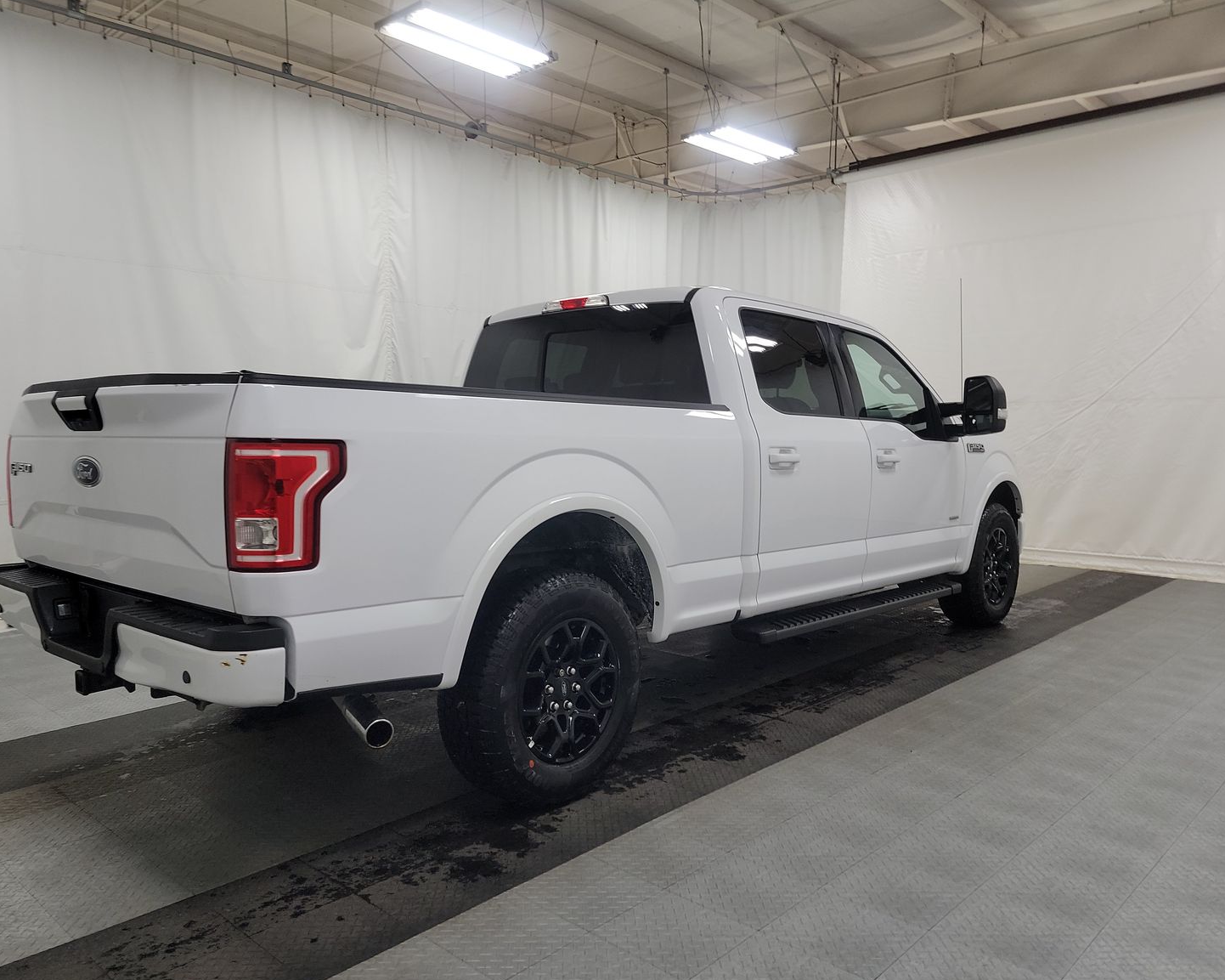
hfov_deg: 65.9
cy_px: 495
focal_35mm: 26
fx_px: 942
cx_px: 555
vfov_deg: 54.9
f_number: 1.8
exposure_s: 1/59
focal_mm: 6.7
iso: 140
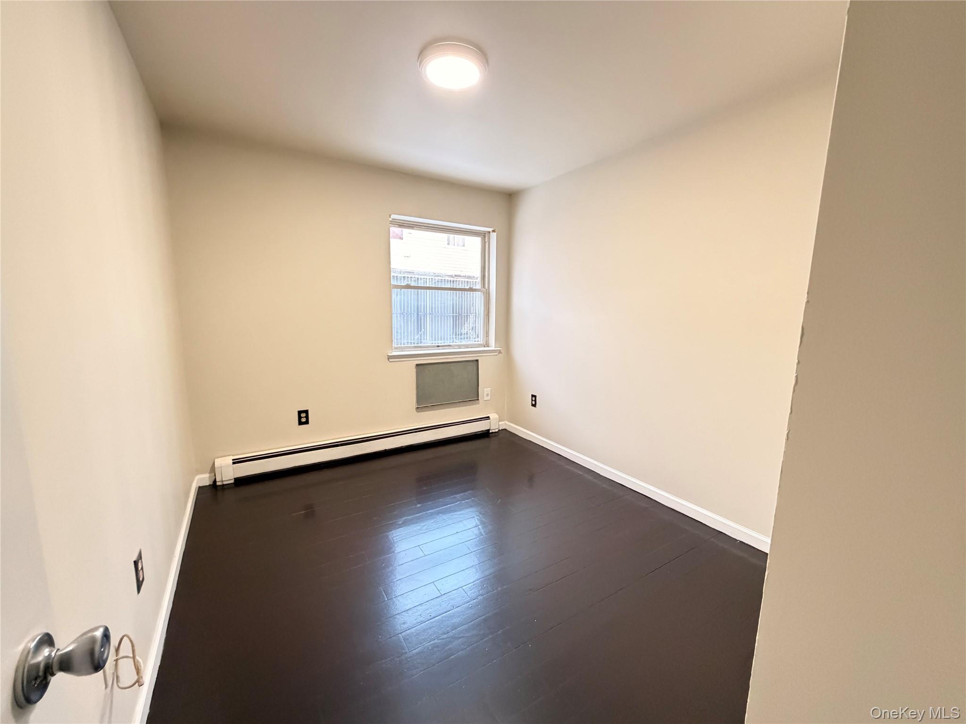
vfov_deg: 85.7
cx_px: 483
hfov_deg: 102.1
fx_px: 391
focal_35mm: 14
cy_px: 362
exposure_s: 1/60
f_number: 2.2
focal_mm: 2.22
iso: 800
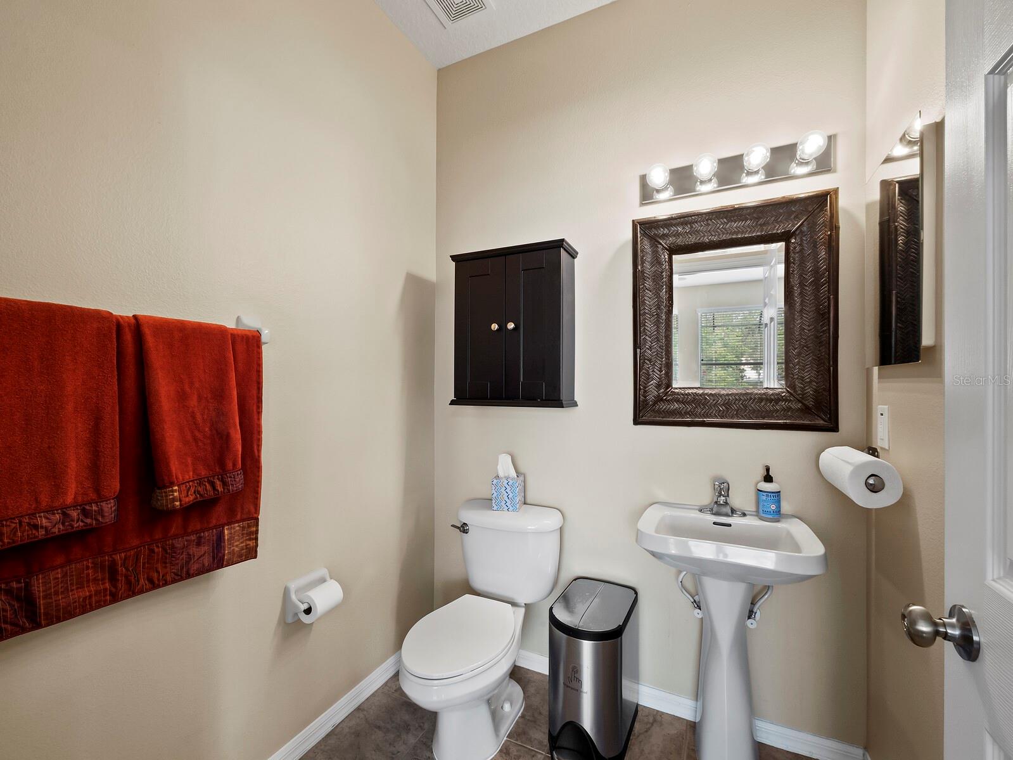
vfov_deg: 85.7
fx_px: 410
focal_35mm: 14
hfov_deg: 102.1
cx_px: 506
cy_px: 380
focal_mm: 7
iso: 400
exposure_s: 1.6
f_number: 11
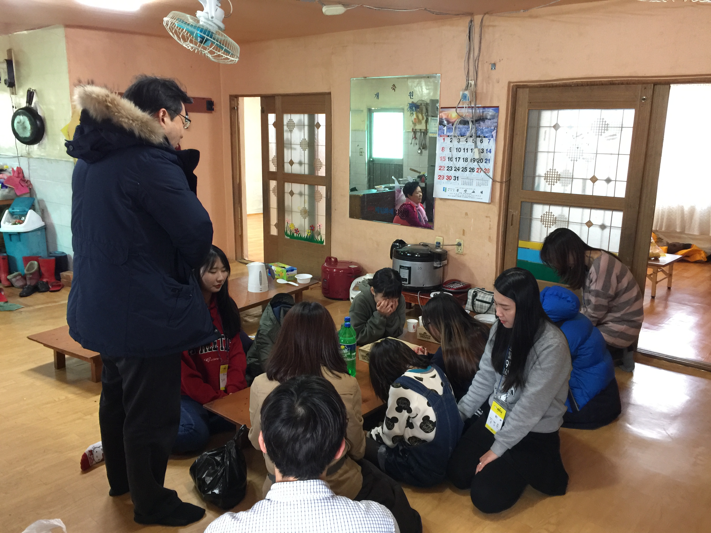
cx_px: 356
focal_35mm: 29
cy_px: 266
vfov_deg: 48.2
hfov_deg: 61.7
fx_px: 596
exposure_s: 1/10
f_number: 2.2
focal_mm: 4.15
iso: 100
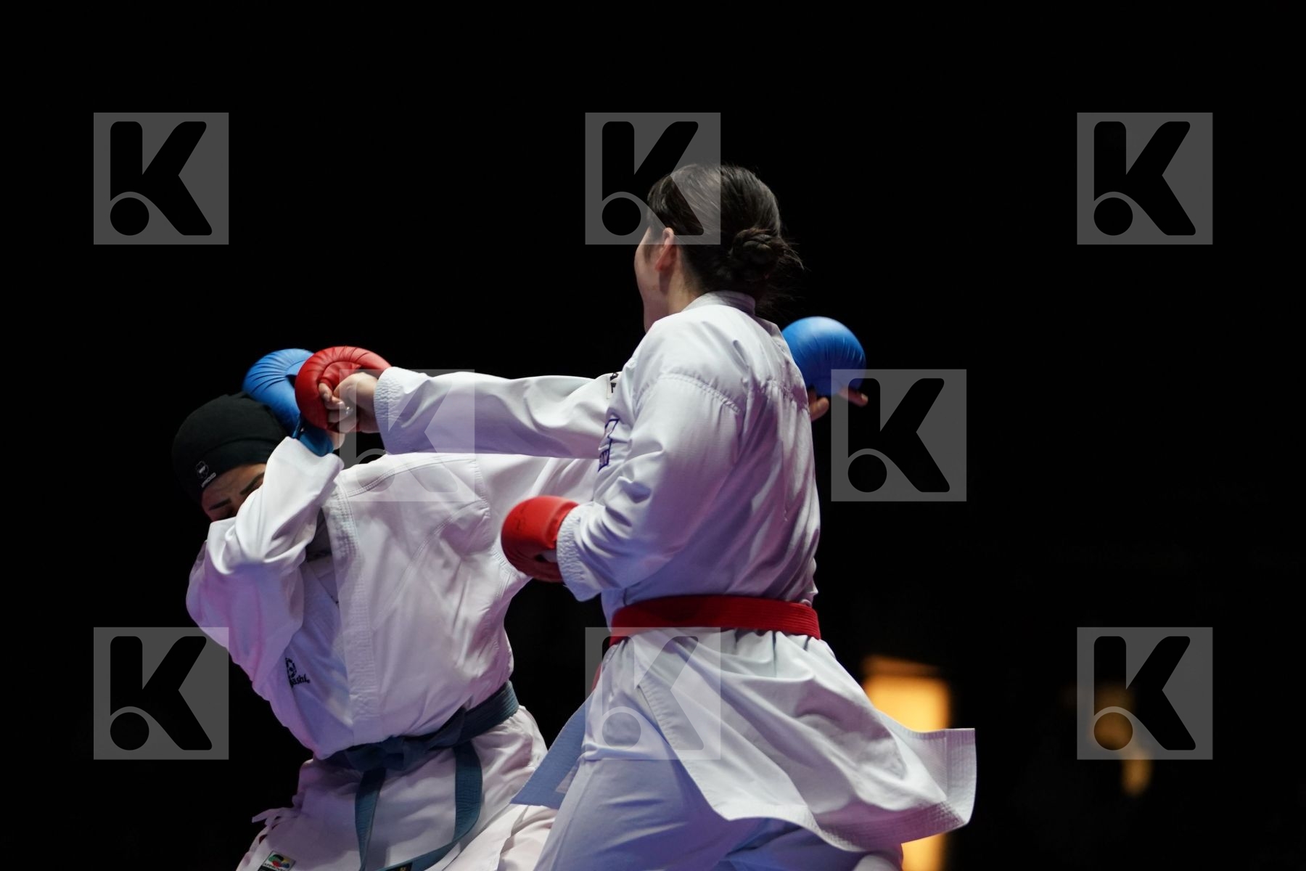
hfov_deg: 10.2
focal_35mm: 202
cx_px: 653
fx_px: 7328
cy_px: 436
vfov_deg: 6.8
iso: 2500
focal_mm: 135
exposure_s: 1/1000
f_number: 2.8
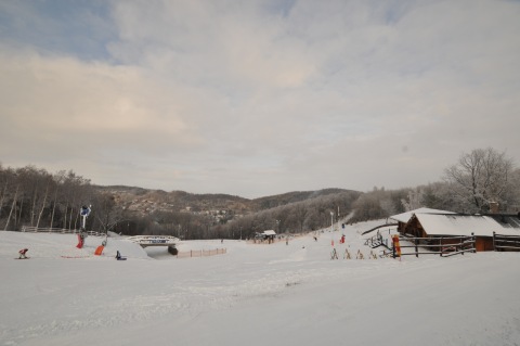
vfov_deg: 77.2
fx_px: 216
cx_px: 260
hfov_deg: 100.4
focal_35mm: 15
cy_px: 173
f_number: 8
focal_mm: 10
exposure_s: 1/400
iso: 200
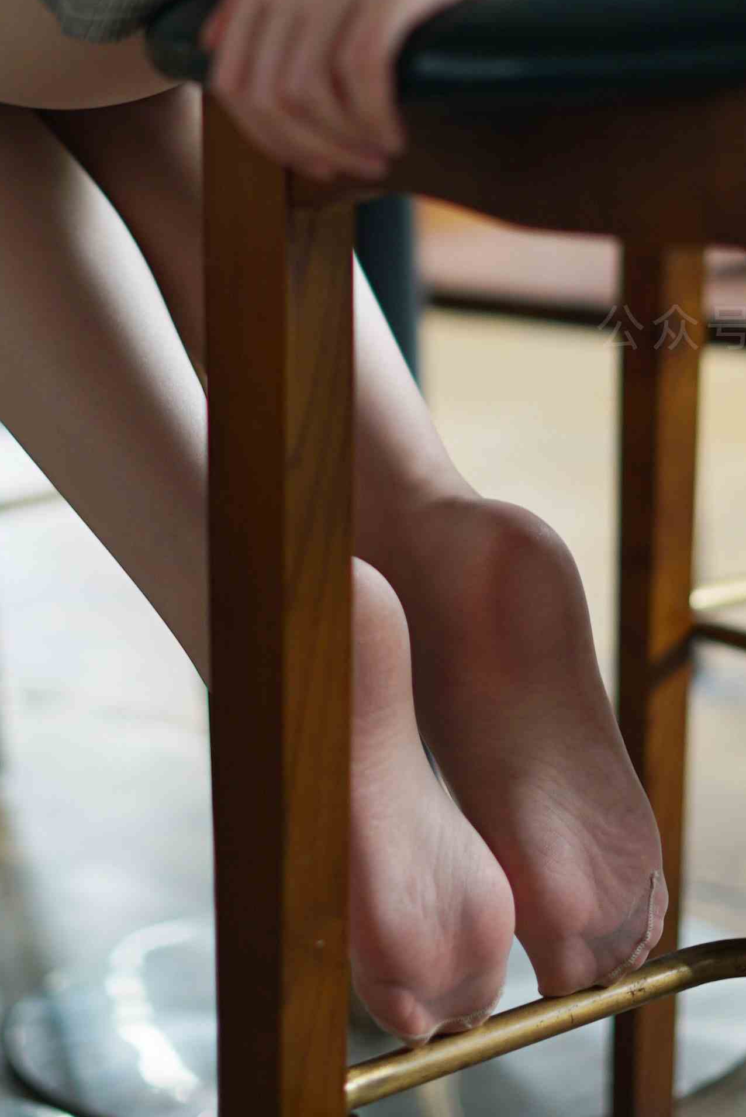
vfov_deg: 18.3
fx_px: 3445
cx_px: 299
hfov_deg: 12.4
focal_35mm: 111
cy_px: 261
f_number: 1.8
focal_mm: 50
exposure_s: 1/100
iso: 160
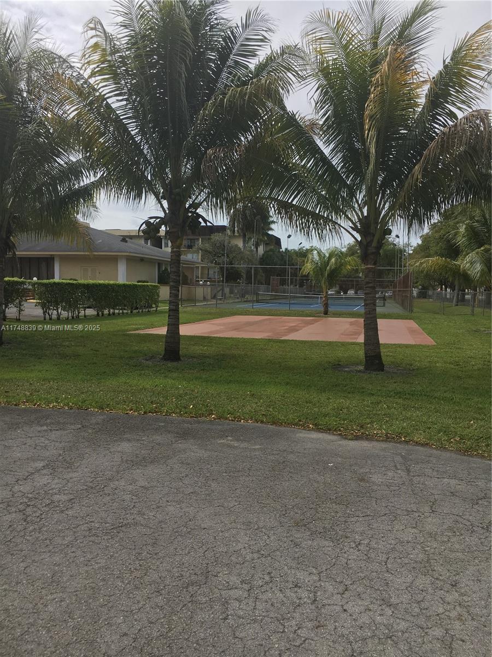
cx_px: 246
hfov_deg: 48.2
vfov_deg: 61.7
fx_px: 550
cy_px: 328
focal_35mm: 29
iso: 25
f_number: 2.2
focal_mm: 4.15
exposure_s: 1/1570
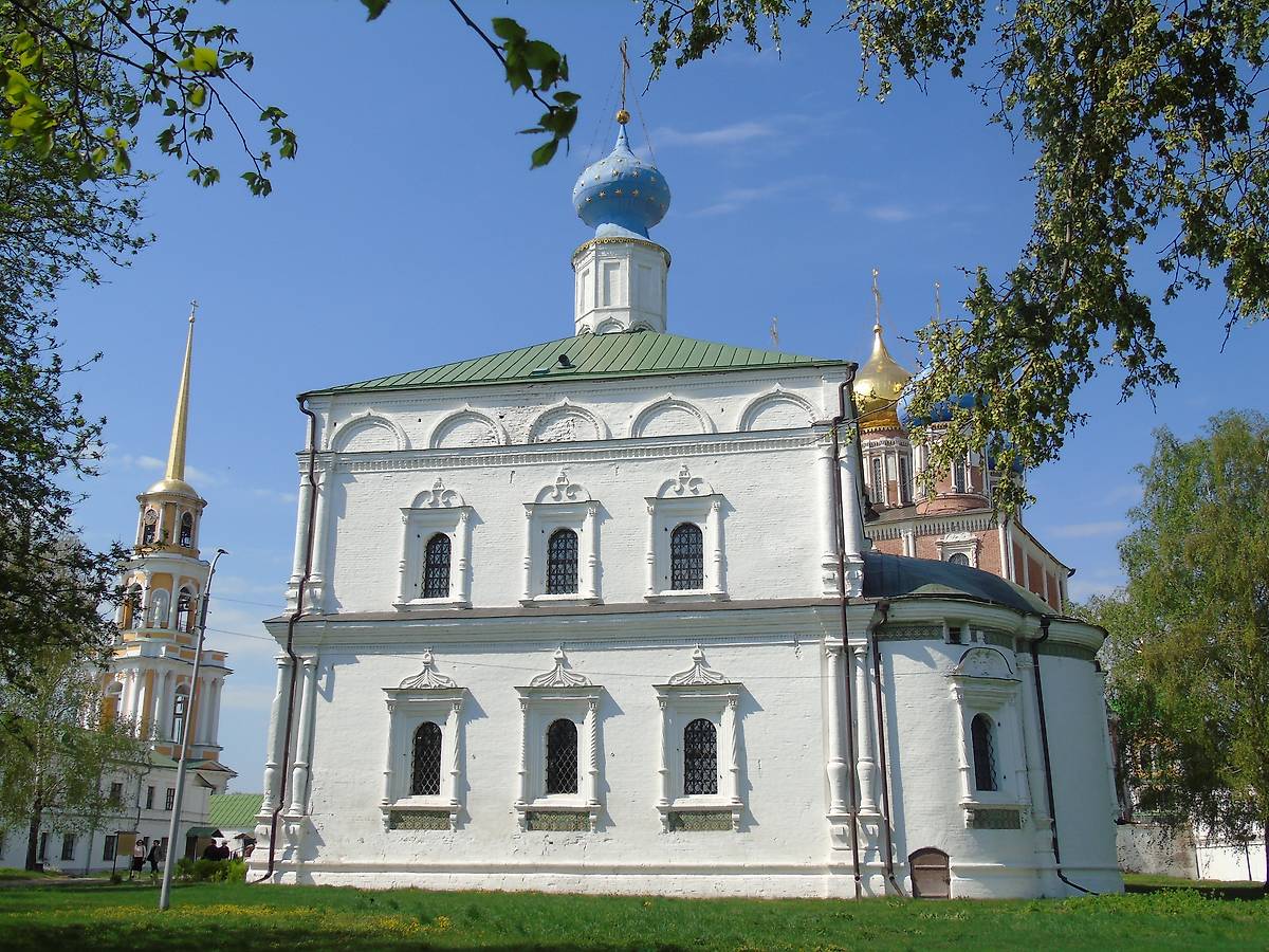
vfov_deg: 41.8
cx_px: 634
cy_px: 476
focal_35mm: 34
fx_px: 1246
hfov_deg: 54.0
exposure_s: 1/1000
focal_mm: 6.1
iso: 80
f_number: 3.9
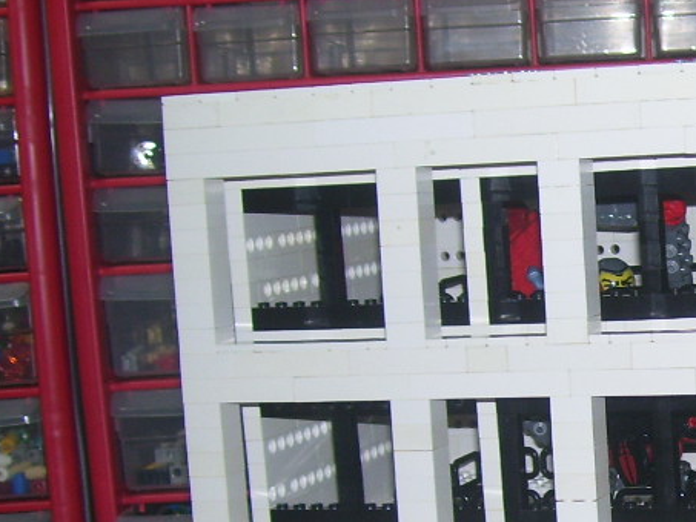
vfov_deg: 15.0
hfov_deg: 18.8
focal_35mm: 98
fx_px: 1971
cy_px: 441
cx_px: 854
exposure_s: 1/60
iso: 80
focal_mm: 6
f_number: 2.7
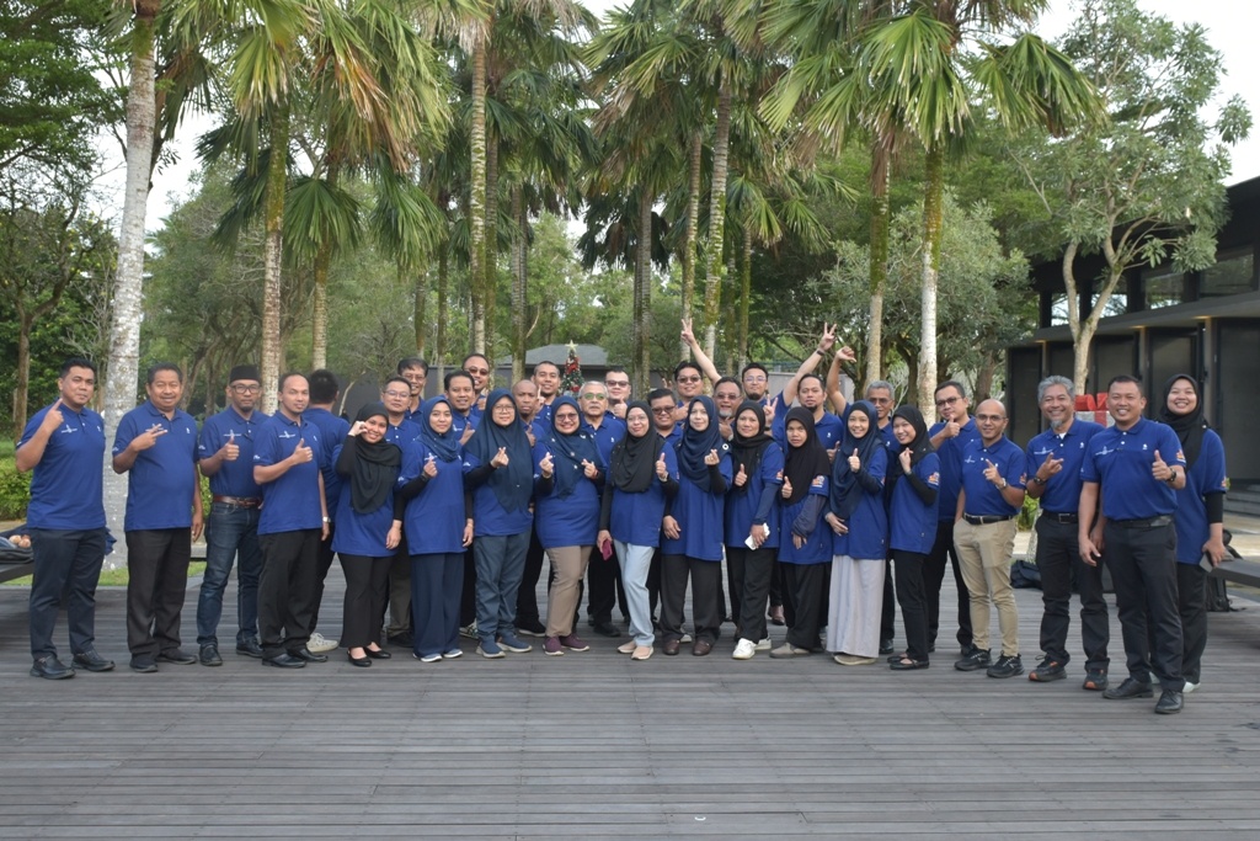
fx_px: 1260
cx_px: 630
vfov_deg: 36.9
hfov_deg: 53.1
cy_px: 420
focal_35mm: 36
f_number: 7.1
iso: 400
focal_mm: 24
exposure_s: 1/200
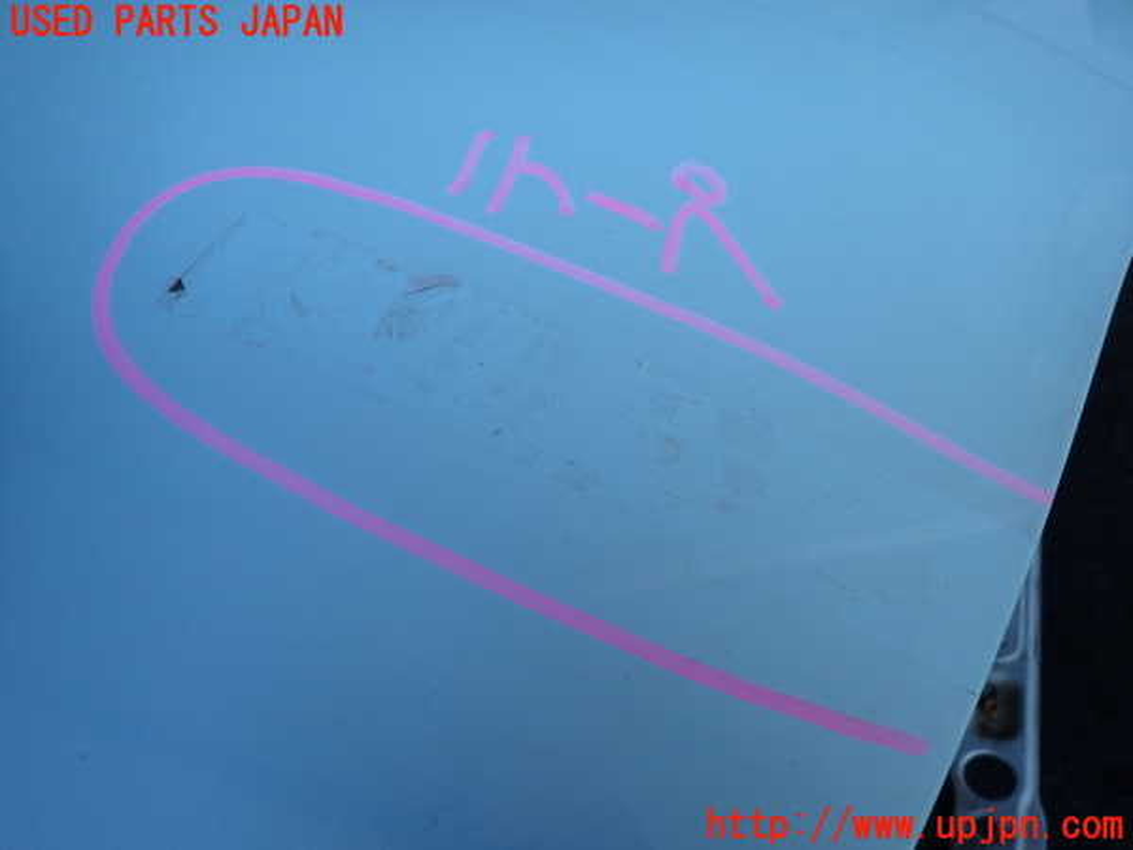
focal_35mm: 25
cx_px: 566
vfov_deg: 54.9
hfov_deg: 69.4
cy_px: 425
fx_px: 818
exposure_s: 1/250
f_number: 2
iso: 100
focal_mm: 4.5
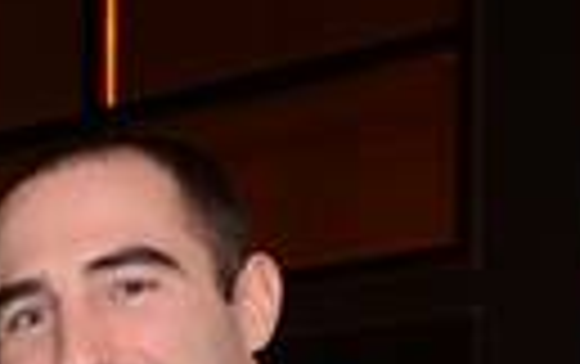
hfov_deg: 14.4
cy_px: 728
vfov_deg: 9.5
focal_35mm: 130
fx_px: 2058
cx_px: -418
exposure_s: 1/60
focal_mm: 20
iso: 1250
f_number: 4
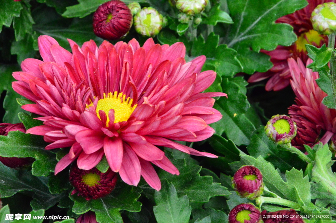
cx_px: 168
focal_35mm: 450
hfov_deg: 4.6
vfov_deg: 3.1
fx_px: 4197
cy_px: 112
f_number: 22
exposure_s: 1/250
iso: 6400
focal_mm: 300
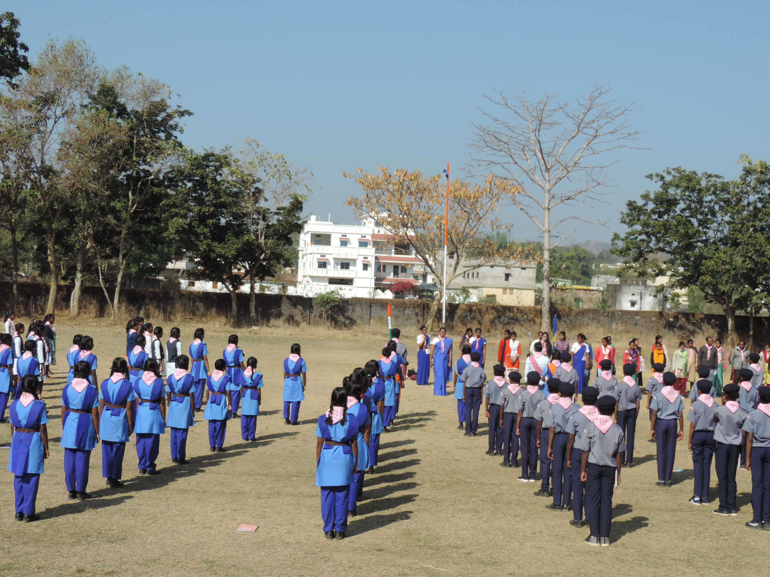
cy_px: 288
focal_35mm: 50
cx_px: 385
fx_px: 1112
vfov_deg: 29.1
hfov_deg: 38.2
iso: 80
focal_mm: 8.9
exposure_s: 1/800
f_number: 3.6
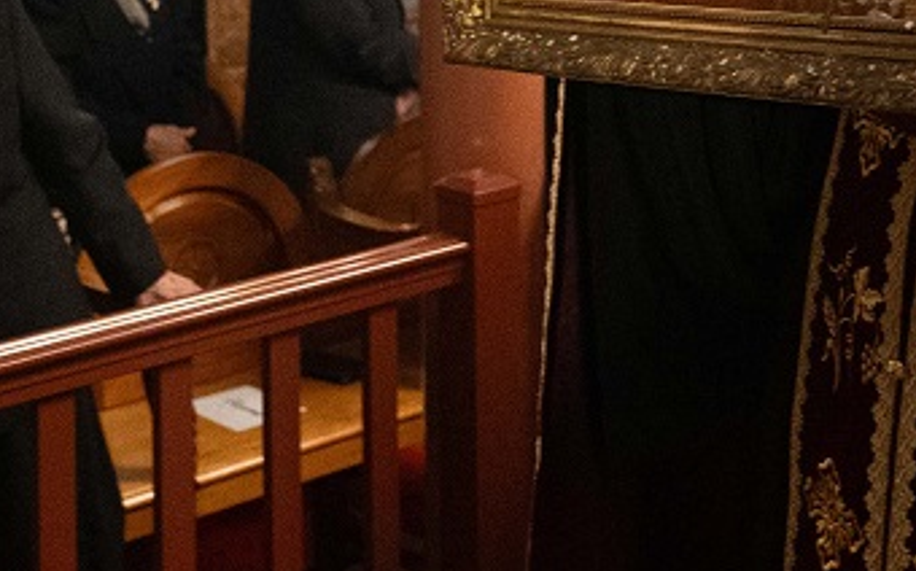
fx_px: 1796
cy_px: -311
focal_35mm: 72
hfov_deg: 27.0
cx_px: 924
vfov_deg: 16.3
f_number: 4
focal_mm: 24
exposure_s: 1/160
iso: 12800
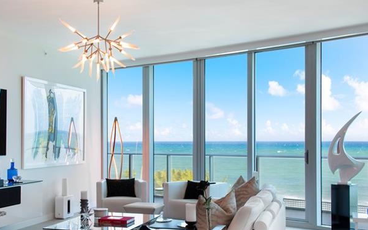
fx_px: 492
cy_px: 171
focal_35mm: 49
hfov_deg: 40.8
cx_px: 141
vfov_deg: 26.1
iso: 100
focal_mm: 28
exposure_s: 1/20
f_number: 8
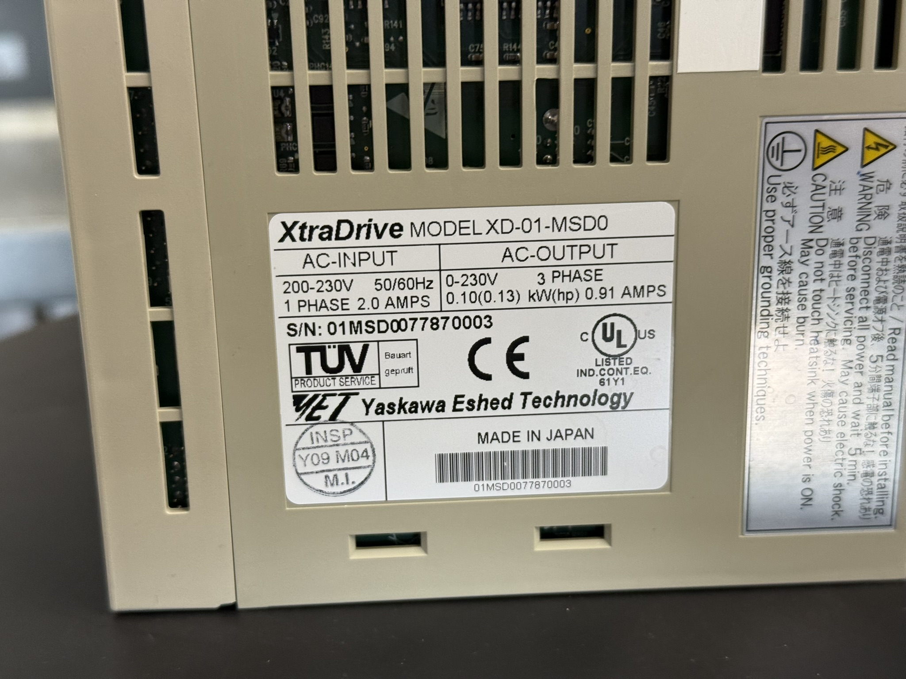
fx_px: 1256
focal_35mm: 48
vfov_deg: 30.3
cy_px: 340
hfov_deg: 39.7
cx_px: 453
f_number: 1.78
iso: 160
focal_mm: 6.76
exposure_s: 1/50
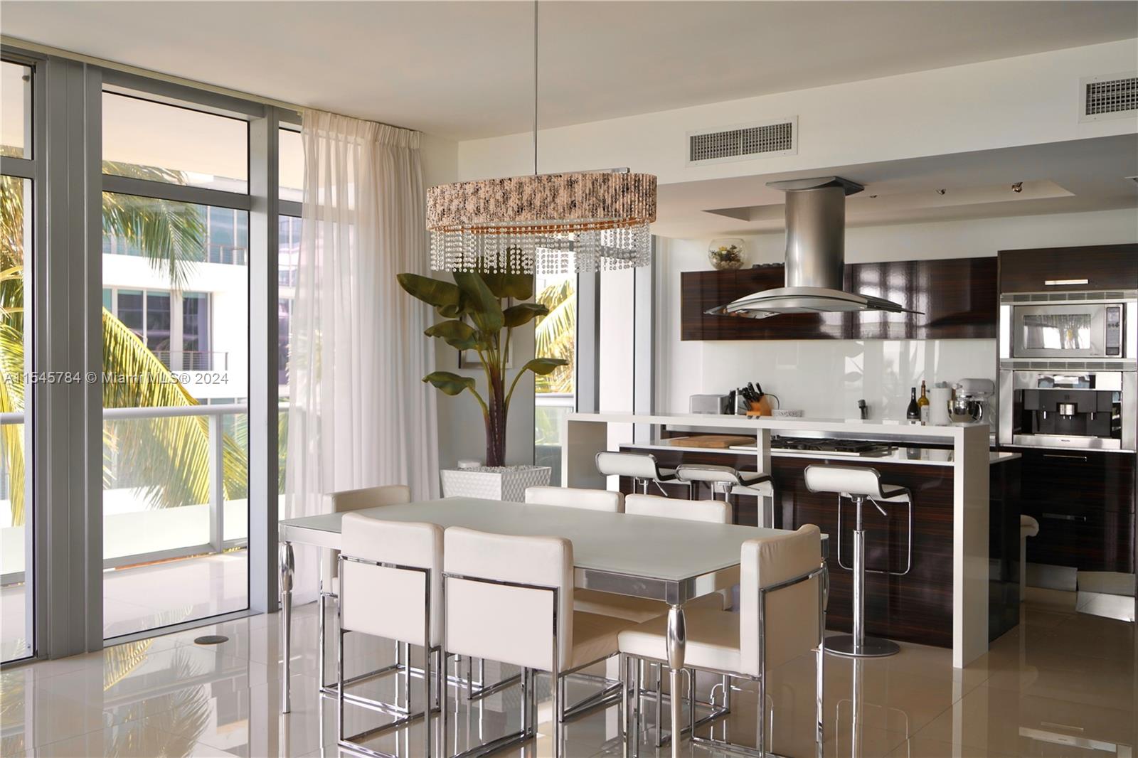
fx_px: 1074
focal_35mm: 34
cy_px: 379
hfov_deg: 55.8
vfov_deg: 38.9
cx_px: 569
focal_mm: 34
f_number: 4
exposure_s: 1/160
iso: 320
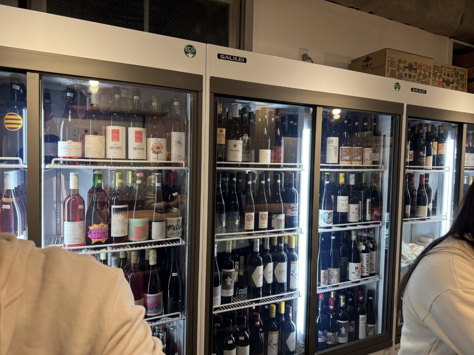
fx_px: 329
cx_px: 237
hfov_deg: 71.6
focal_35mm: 24
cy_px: 178
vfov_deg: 56.8
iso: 160
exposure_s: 1/100
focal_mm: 6.76
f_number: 1.78
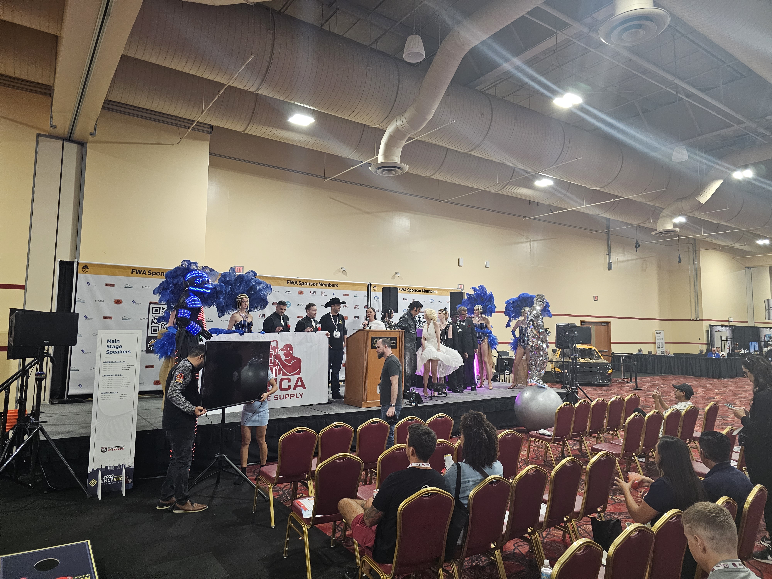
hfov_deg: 73.9
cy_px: 290
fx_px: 513
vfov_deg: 58.9
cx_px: 386
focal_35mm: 23
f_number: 1.7
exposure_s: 1/120
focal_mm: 6.3
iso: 400
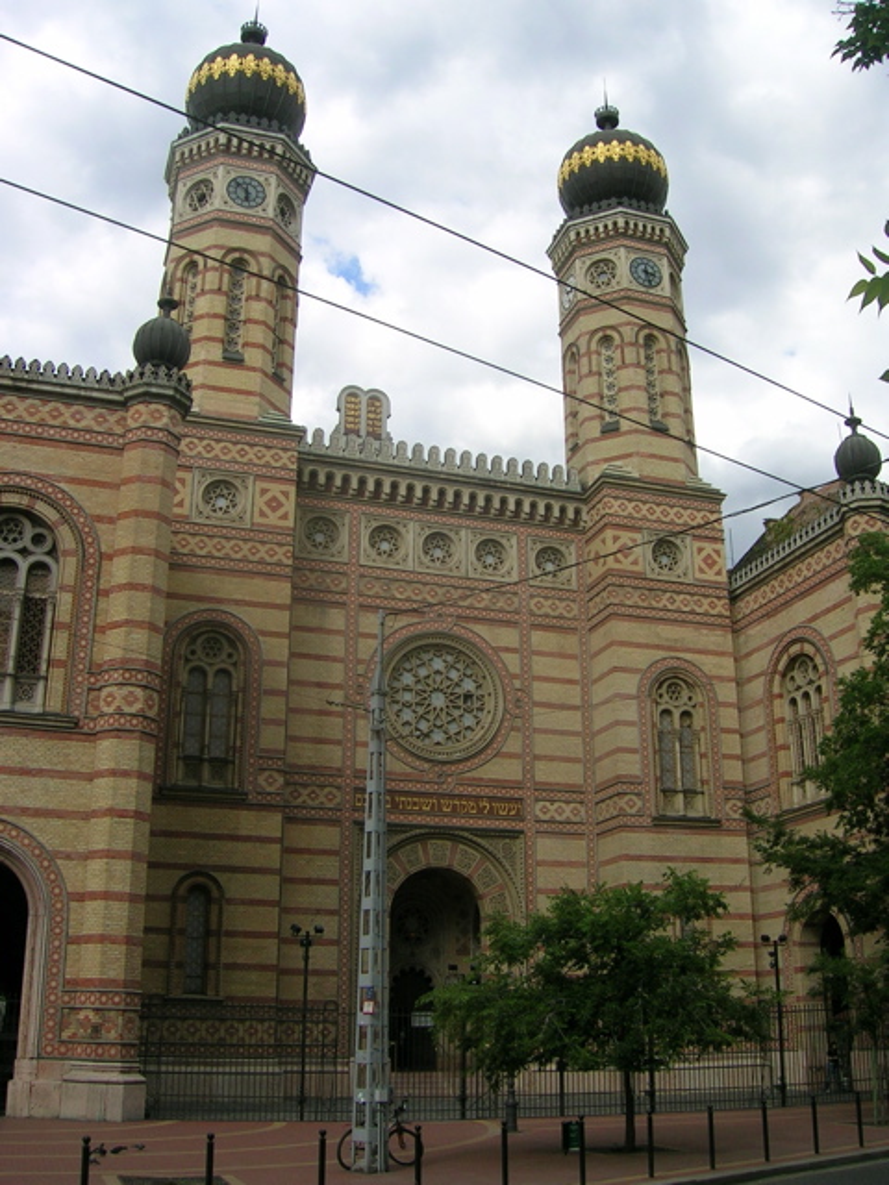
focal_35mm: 35
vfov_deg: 52.6
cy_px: 592
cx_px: 444
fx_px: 1198
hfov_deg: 40.7
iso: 50
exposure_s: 1/296
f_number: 4.8
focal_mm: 5.4
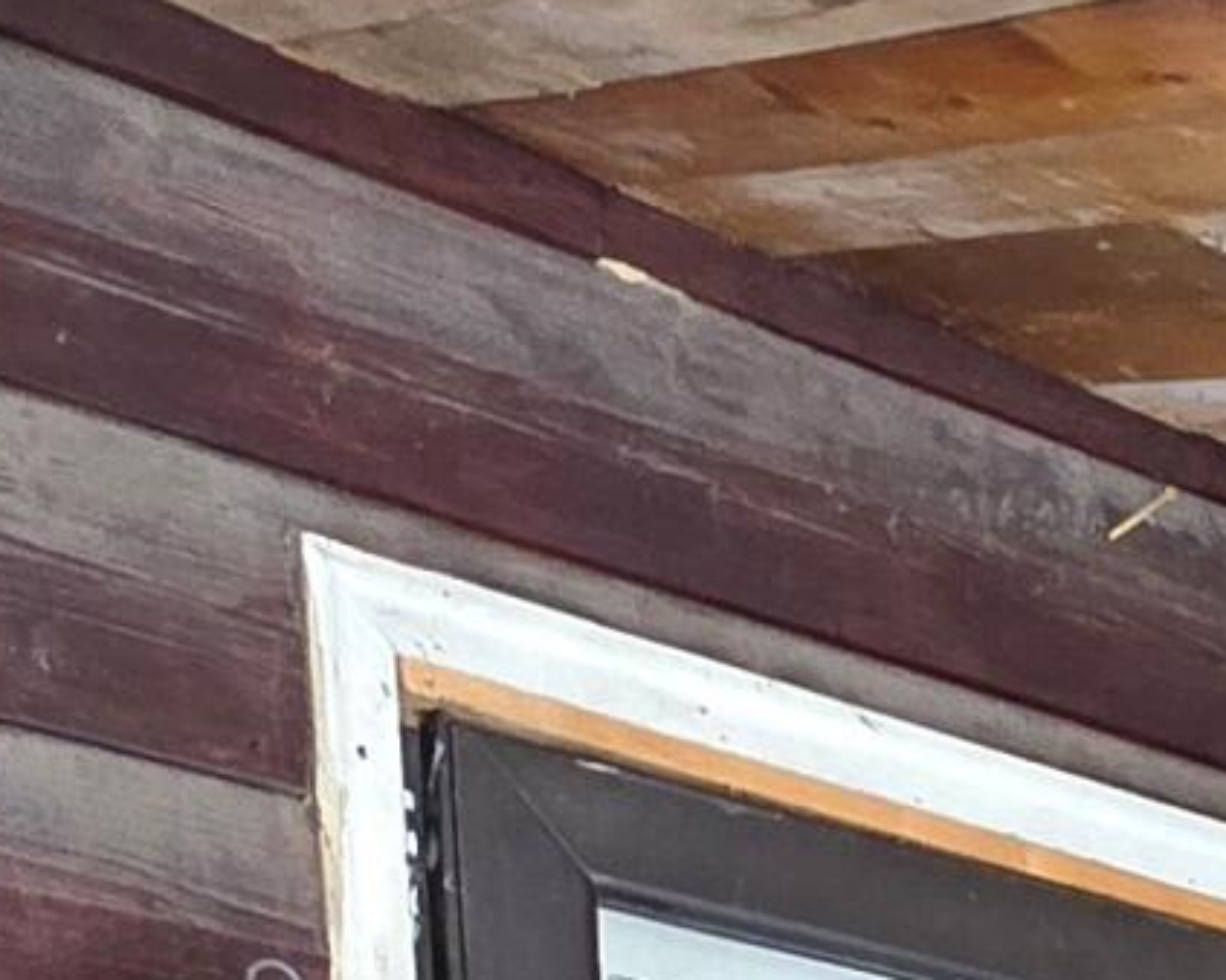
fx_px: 3264
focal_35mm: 90
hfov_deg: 17.5
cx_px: 2174
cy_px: 2493
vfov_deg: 12.5
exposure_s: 1/120
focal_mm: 2.2
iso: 200
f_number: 1.9
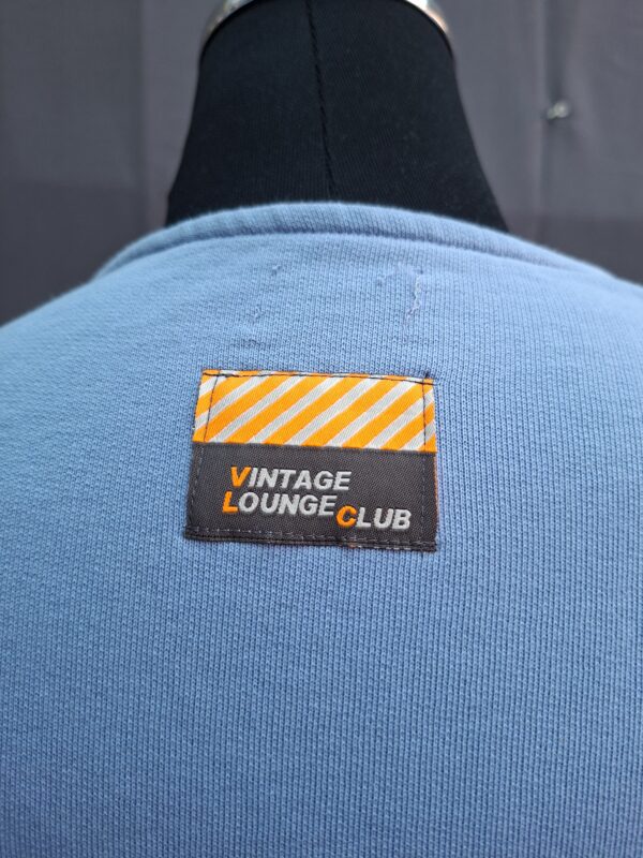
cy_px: 429
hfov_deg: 58.9
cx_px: 322
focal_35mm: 23
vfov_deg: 73.9
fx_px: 570
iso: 80
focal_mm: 5.54
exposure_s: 1/100
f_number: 1.8
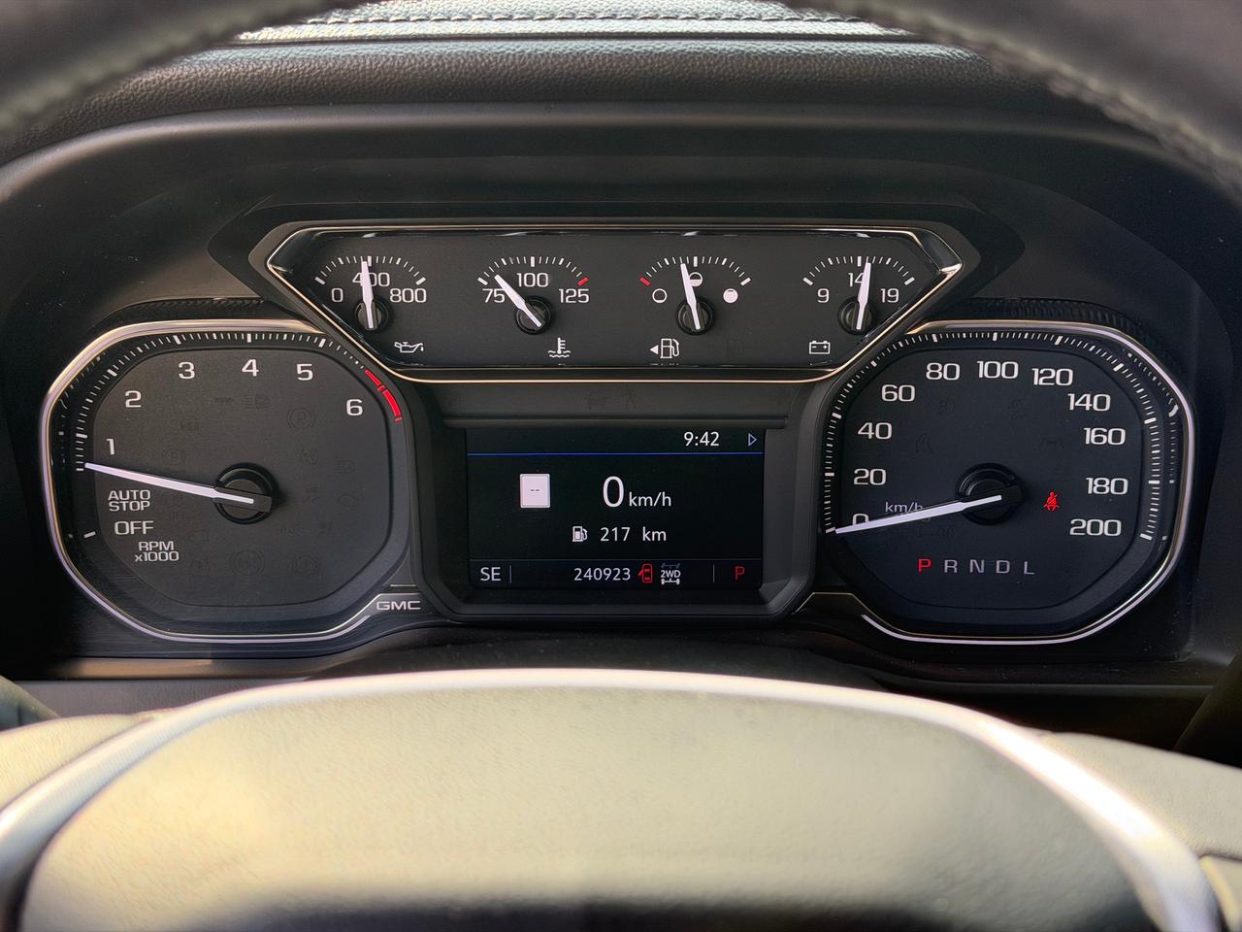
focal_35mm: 48
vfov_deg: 30.3
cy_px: 466
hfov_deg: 39.7
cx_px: 621
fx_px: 1722
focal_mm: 6.76
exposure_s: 1/279
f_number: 1.78
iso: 64
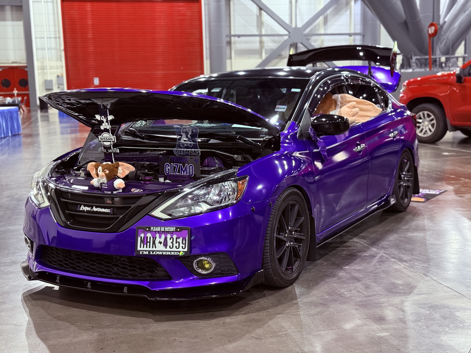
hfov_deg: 39.7
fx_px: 653
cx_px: 236
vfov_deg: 30.3
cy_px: 176
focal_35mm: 48
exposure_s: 1/30
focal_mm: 6.76
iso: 400
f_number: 1.78
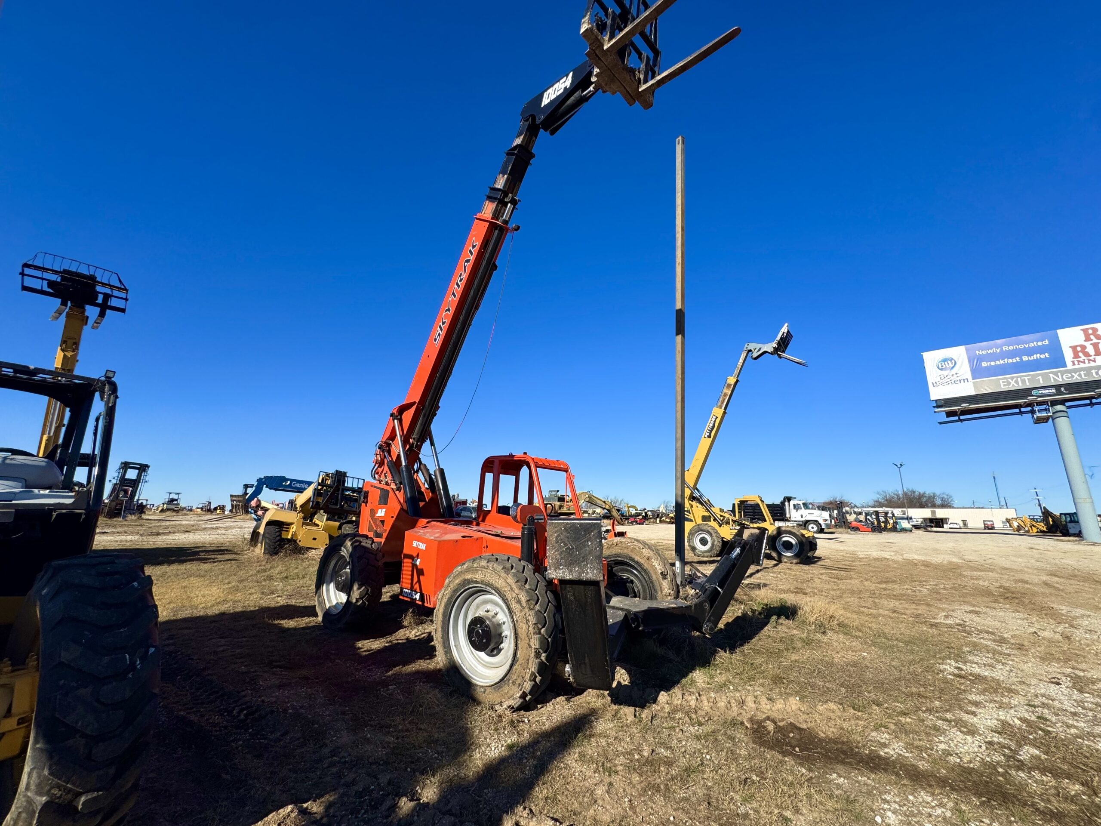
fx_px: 445
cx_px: 550
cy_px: 413
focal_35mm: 14
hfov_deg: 102.1
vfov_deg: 85.7
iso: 50
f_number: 2.2
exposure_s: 1/2674
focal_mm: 2.22
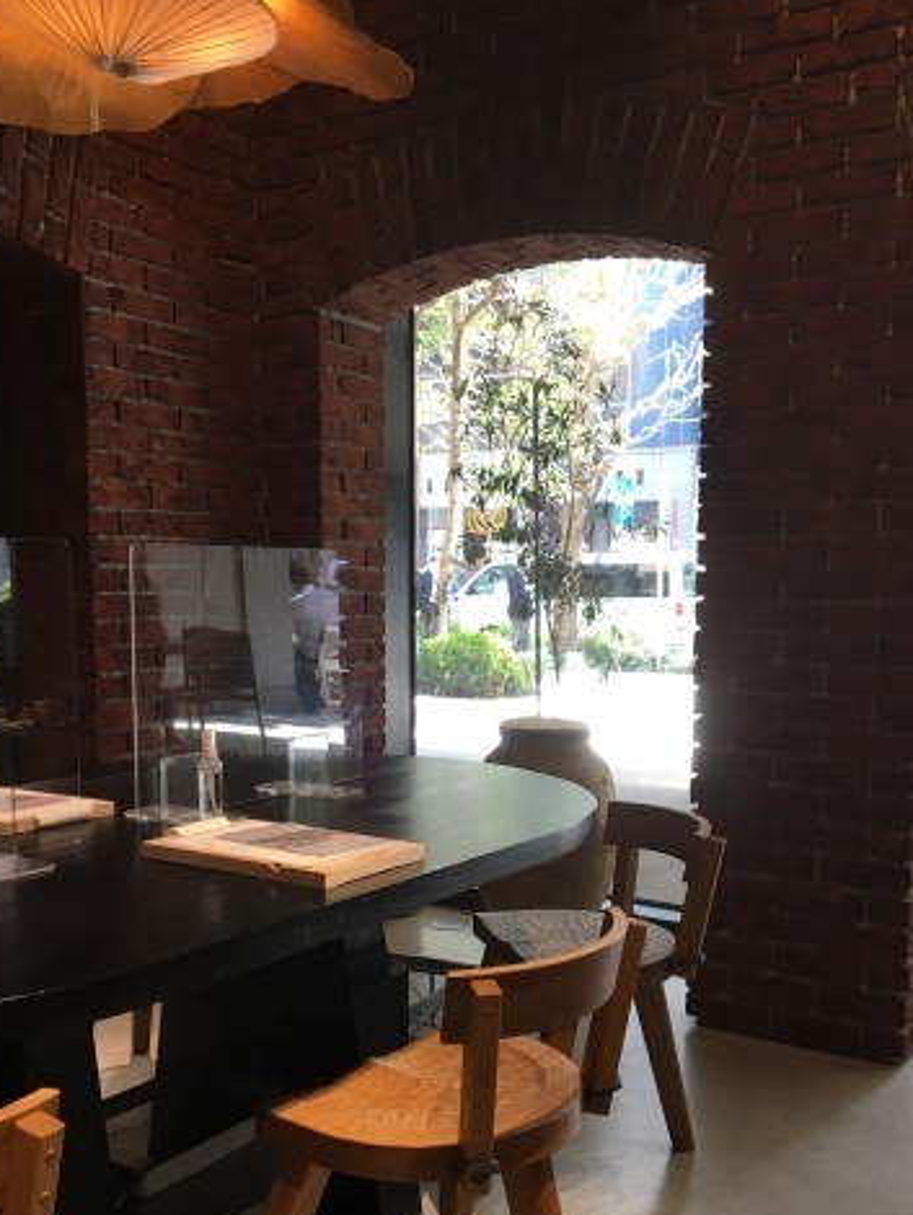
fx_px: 1300
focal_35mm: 37
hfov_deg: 38.7
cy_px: 726
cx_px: 460
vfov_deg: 49.8
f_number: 2.2
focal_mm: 4.15
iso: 25
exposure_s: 1/30
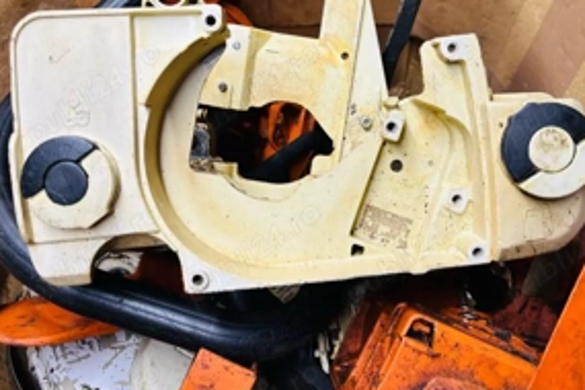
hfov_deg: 50.7
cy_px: 119
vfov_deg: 34.6
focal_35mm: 38
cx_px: 294
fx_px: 617
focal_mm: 5.96
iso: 125
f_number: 1.6
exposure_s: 1/100
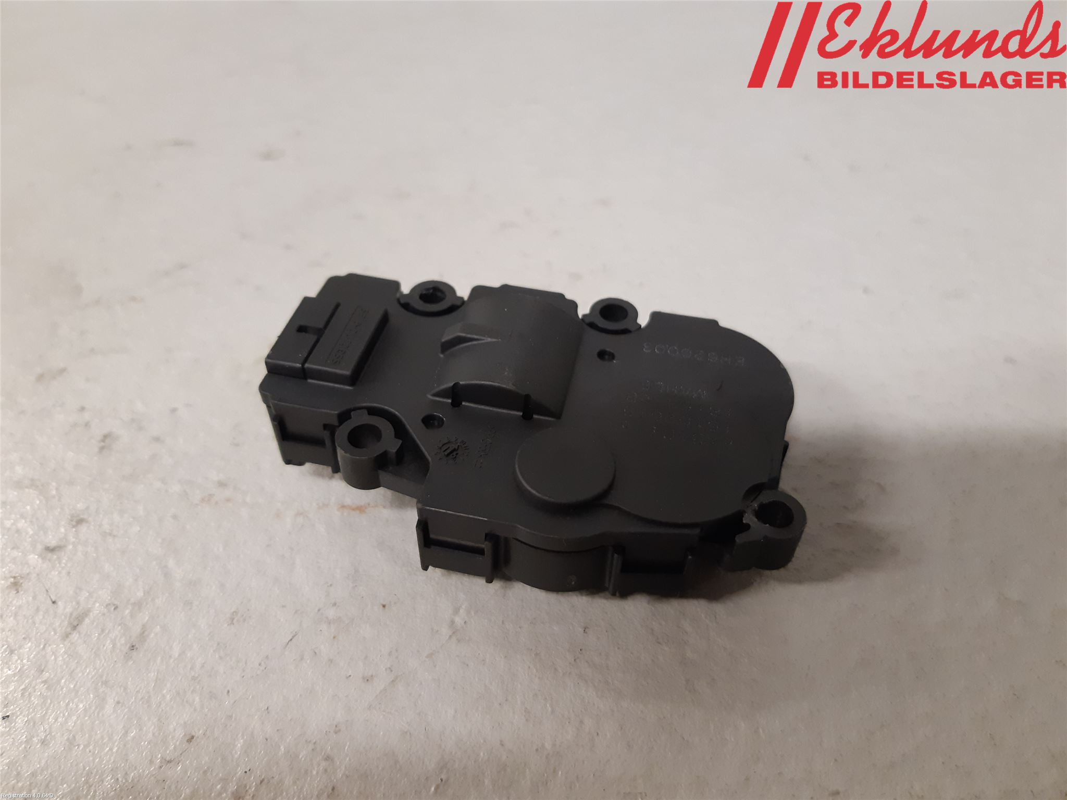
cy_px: 400
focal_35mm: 26
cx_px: 534
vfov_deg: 53.1
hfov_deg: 67.3
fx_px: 801
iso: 250
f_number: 1.7
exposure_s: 1/50
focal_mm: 3.93
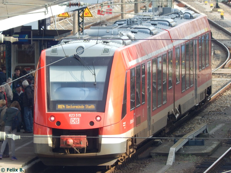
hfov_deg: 3.6
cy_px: 86
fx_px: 3637
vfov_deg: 2.7
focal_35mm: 545
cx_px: 116
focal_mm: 97.9
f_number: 5.8
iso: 125
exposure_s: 1/160
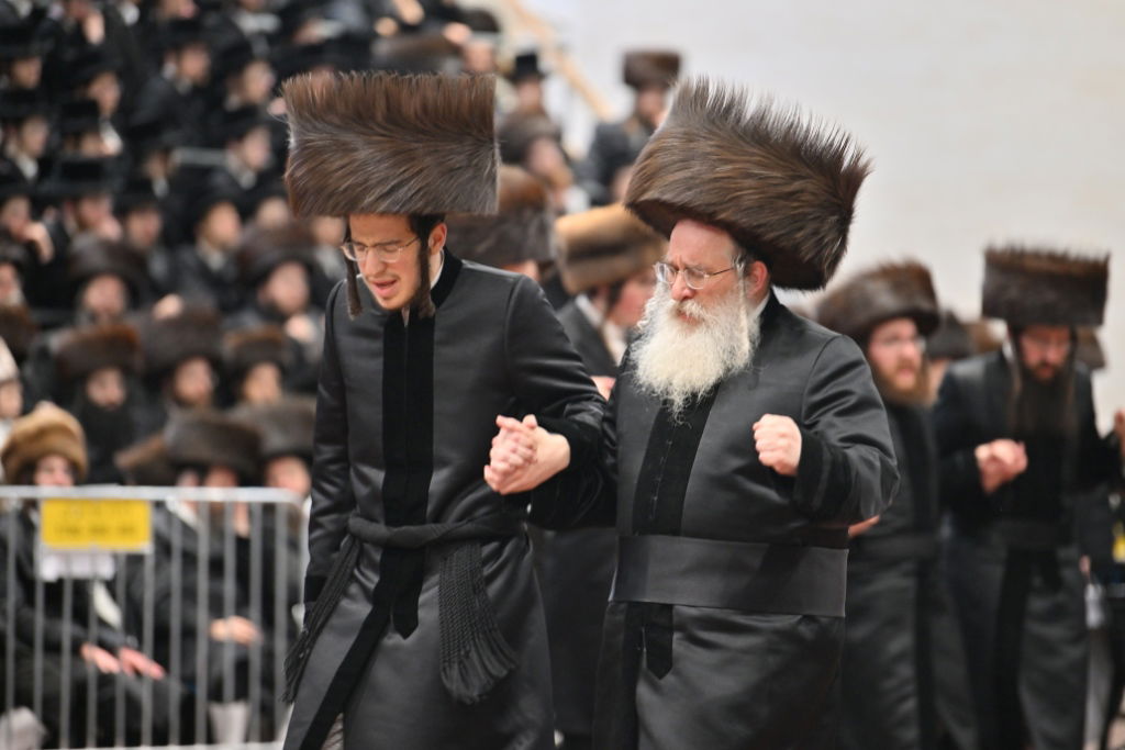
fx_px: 5782
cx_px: 562
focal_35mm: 185
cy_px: 375
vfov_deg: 7.4
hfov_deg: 11.1
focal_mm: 185
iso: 800
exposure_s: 1/160
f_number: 2.8
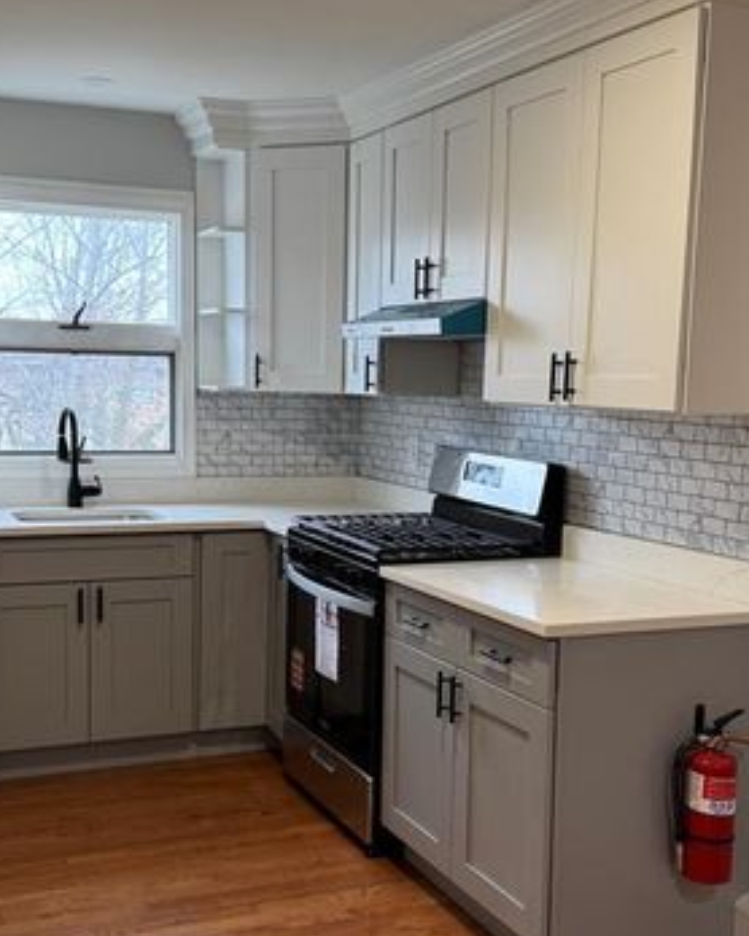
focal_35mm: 45
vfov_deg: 41.1
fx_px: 1246
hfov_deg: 33.5
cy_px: 530
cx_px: 353
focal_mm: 6.76
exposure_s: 1/60
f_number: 1.78
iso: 125
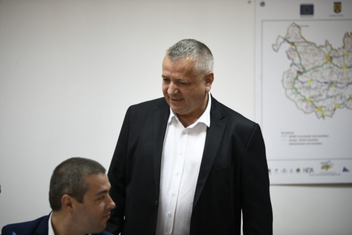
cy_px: 118
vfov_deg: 6.9
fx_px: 1955
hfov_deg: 10.3
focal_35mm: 200
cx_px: 176
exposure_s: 1/125
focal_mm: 200
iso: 1250
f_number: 2.8
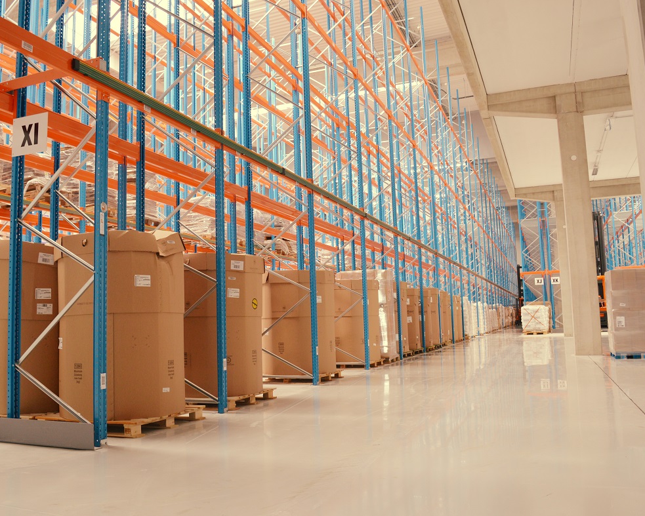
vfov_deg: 47.1
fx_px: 592
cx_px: 274
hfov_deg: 56.9
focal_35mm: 31
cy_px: 258
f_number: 5
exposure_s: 1/100
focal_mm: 18
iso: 400
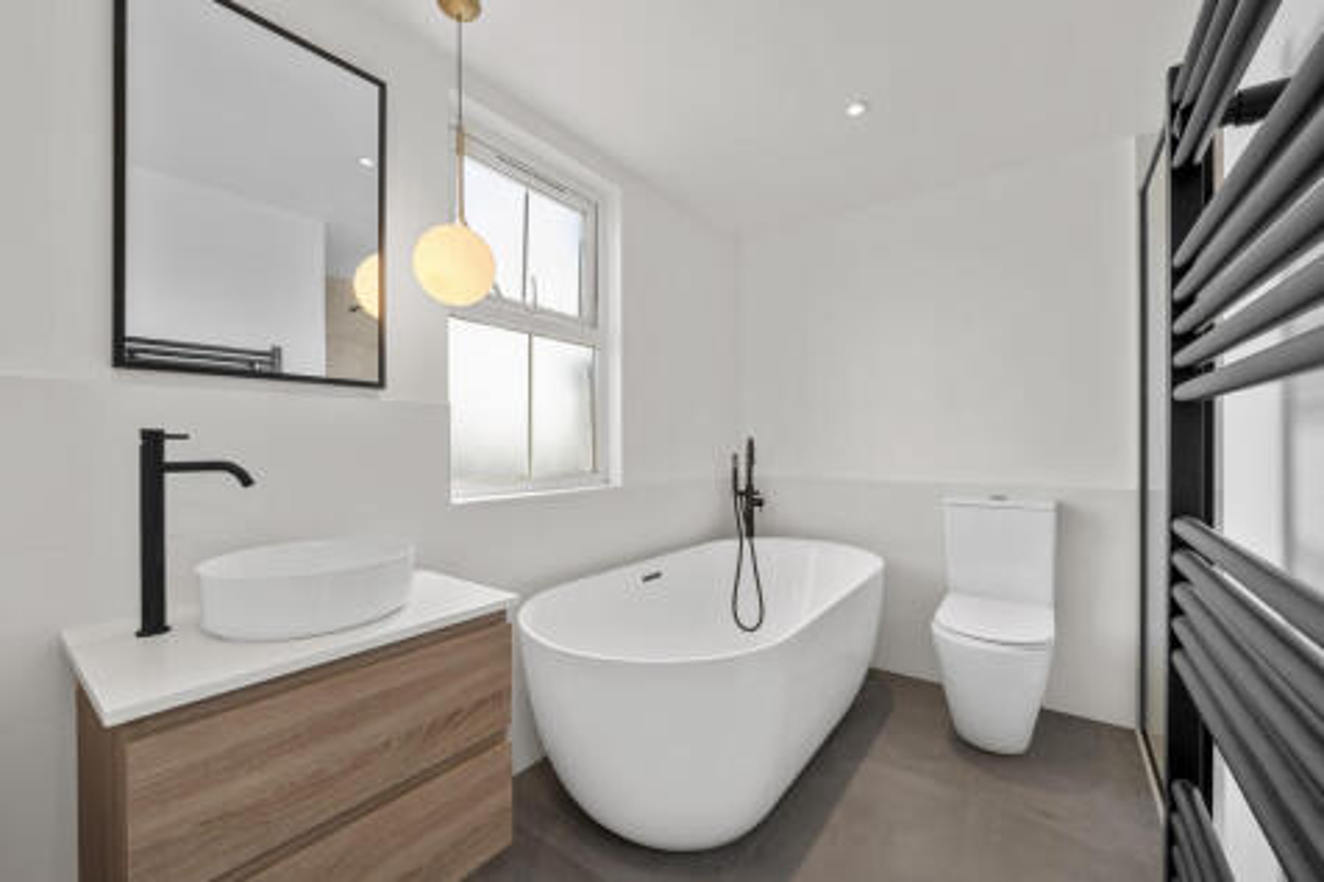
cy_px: 441
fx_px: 515
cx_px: 662
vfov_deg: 81.2
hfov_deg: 104.3
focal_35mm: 14
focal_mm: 14
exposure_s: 1/6
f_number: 16
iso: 200
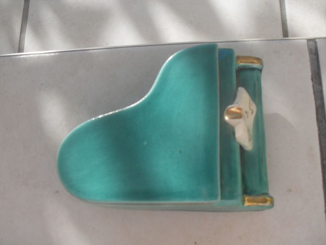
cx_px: 163
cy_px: 122
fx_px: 348
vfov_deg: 38.7
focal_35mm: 37
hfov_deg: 50.1
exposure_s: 1/90
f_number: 8.9
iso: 80
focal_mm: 6.3
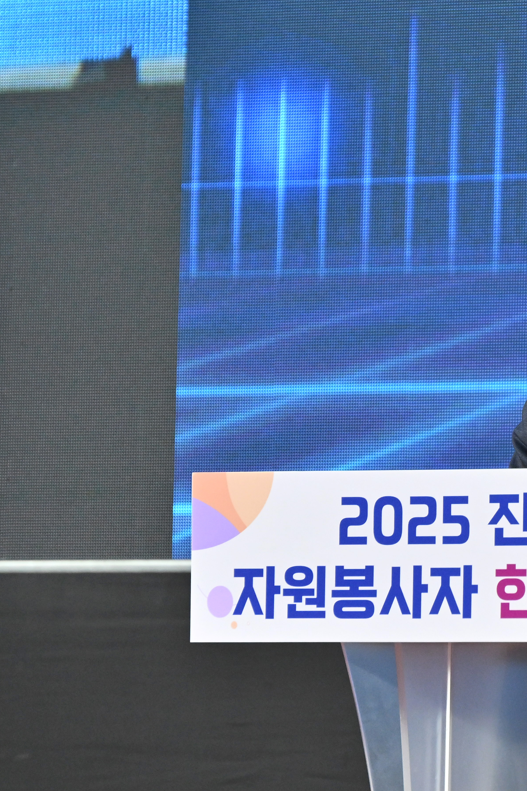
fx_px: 9901
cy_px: 396
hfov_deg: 3.0
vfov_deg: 4.6
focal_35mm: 451
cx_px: 553
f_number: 6.3
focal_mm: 200
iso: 2000
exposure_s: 1/250
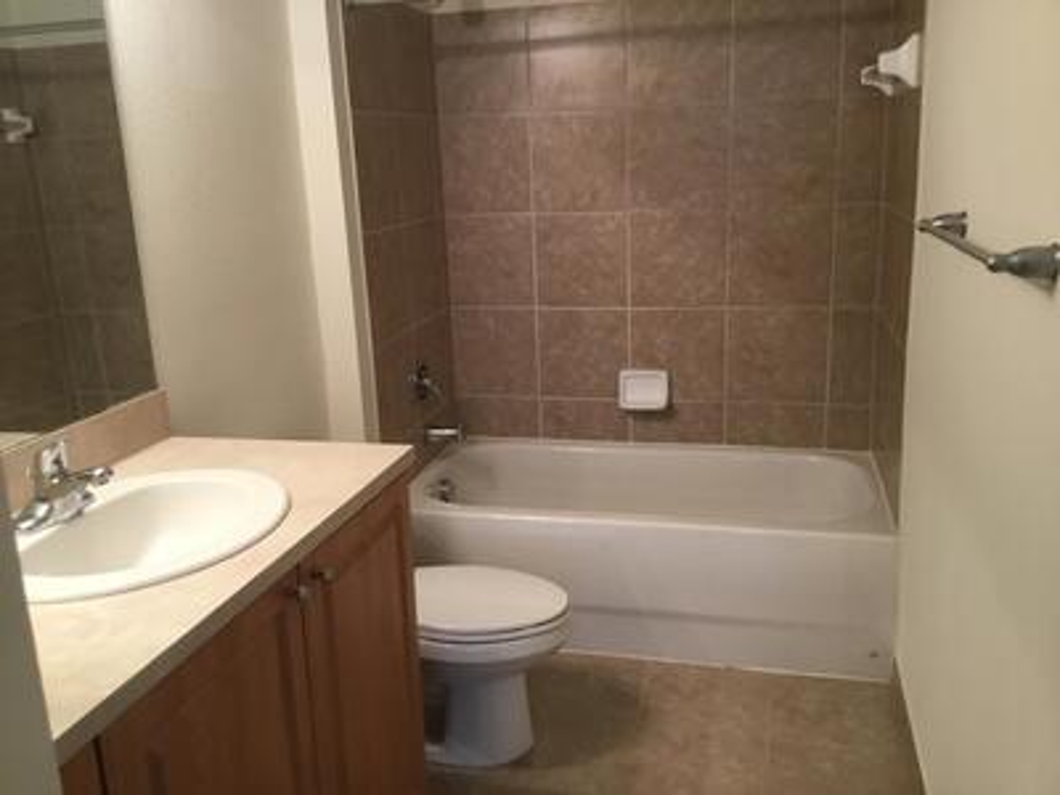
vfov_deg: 45.4
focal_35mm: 31
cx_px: 530
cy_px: 398
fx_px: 949
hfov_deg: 58.4
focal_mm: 3.3
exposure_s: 1/30
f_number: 2.4
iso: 100
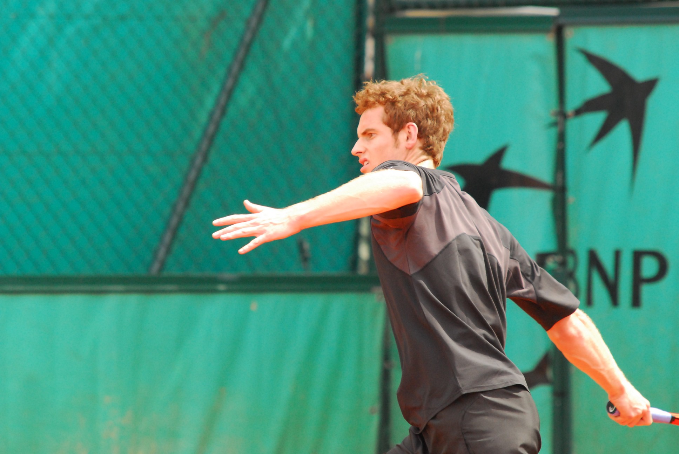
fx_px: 6798
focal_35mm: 360
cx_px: 340
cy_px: 227
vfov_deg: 3.8
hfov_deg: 5.7
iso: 800
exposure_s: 1/1250
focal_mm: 240
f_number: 5
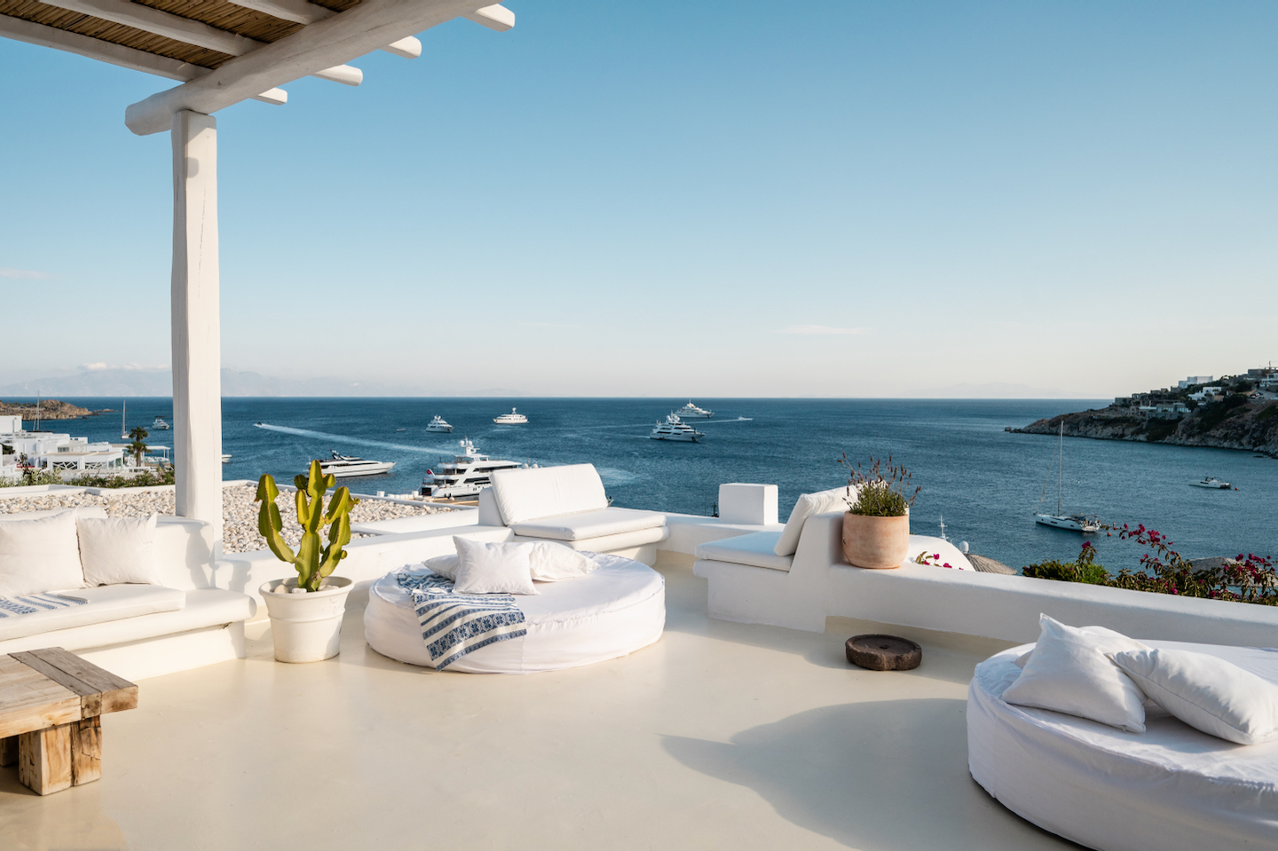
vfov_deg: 51.3
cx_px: 639
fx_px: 887
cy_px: 426
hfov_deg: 71.5
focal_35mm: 25
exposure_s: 1/4000
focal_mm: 25
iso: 640
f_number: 5
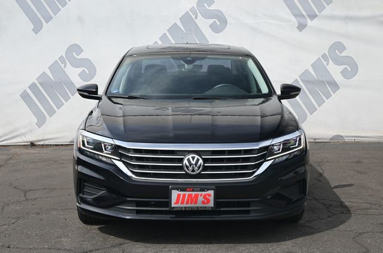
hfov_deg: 35.1
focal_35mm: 57
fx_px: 605
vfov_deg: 23.6
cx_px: 192
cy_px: 126
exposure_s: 1/250
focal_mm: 38
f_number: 5.6
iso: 100
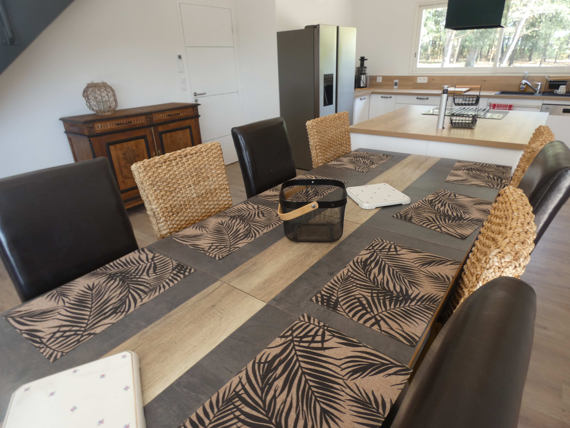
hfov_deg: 81.7
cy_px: 214
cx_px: 285
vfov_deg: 66.0
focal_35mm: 20
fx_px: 329
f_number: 2.8
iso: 100
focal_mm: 3.6
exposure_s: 1/60
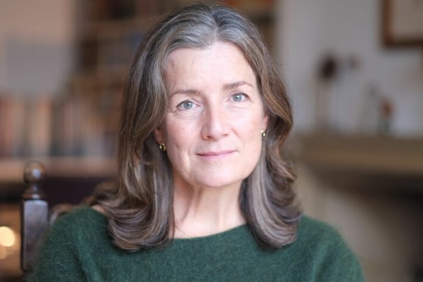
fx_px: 1069
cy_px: 143
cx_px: 196
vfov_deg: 15.0
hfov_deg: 22.4
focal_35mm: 91
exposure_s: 1/75
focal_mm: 56
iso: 200
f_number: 1.2
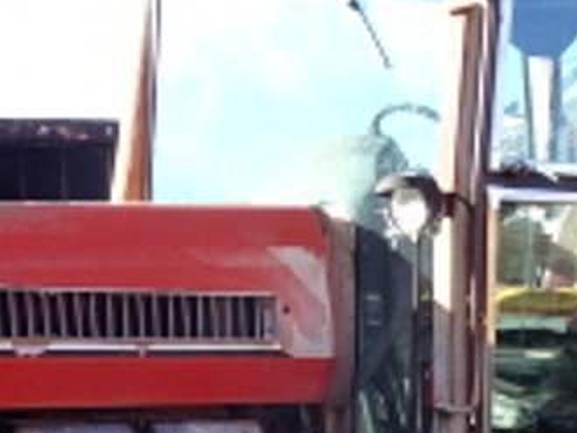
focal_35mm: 110
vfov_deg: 13.1
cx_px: 288
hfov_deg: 17.9
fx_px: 1835
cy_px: 539
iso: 80
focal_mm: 4.1
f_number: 3.5
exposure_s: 1/200
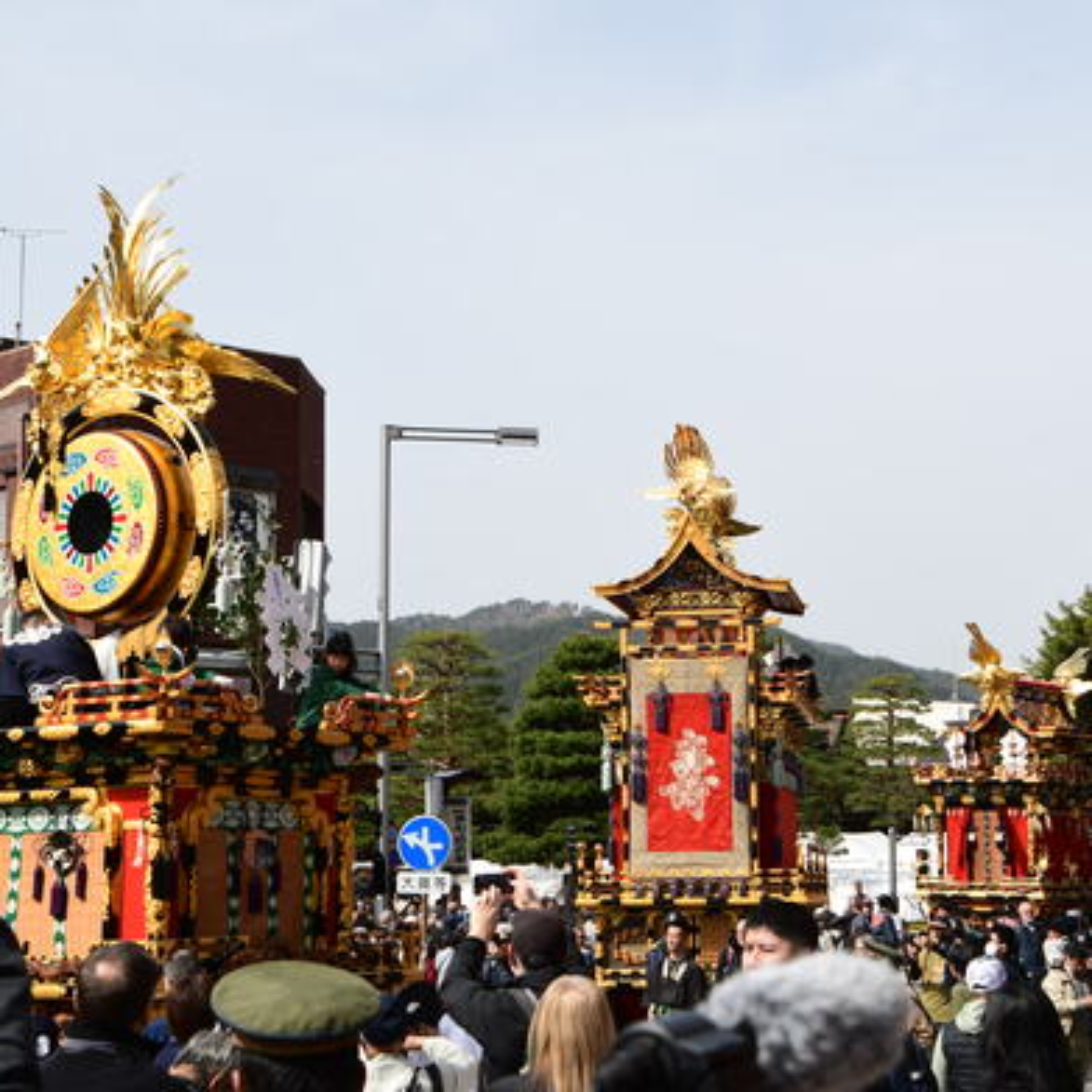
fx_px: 2391
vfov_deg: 25.7
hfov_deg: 25.7
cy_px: 549
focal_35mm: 67
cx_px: 626
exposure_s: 1/160
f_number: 9
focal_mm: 35
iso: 100
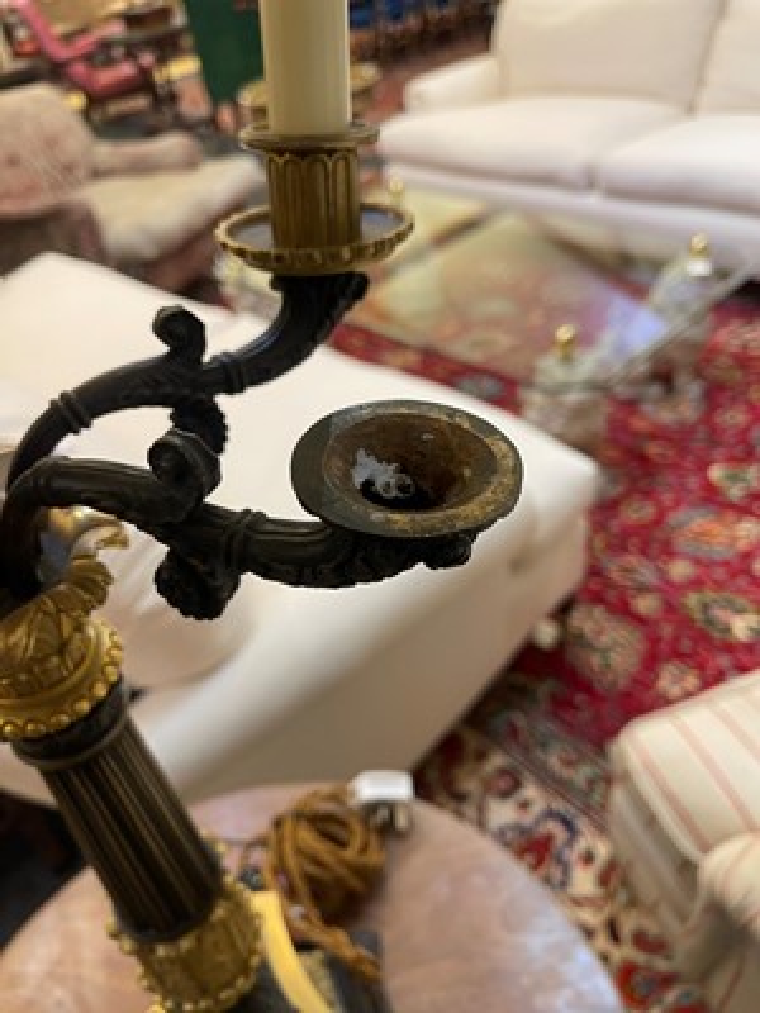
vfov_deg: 69.4
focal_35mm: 25
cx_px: 380
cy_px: 506
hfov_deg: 54.9
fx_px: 732
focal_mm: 5.1
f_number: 1.6
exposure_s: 1/50
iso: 125
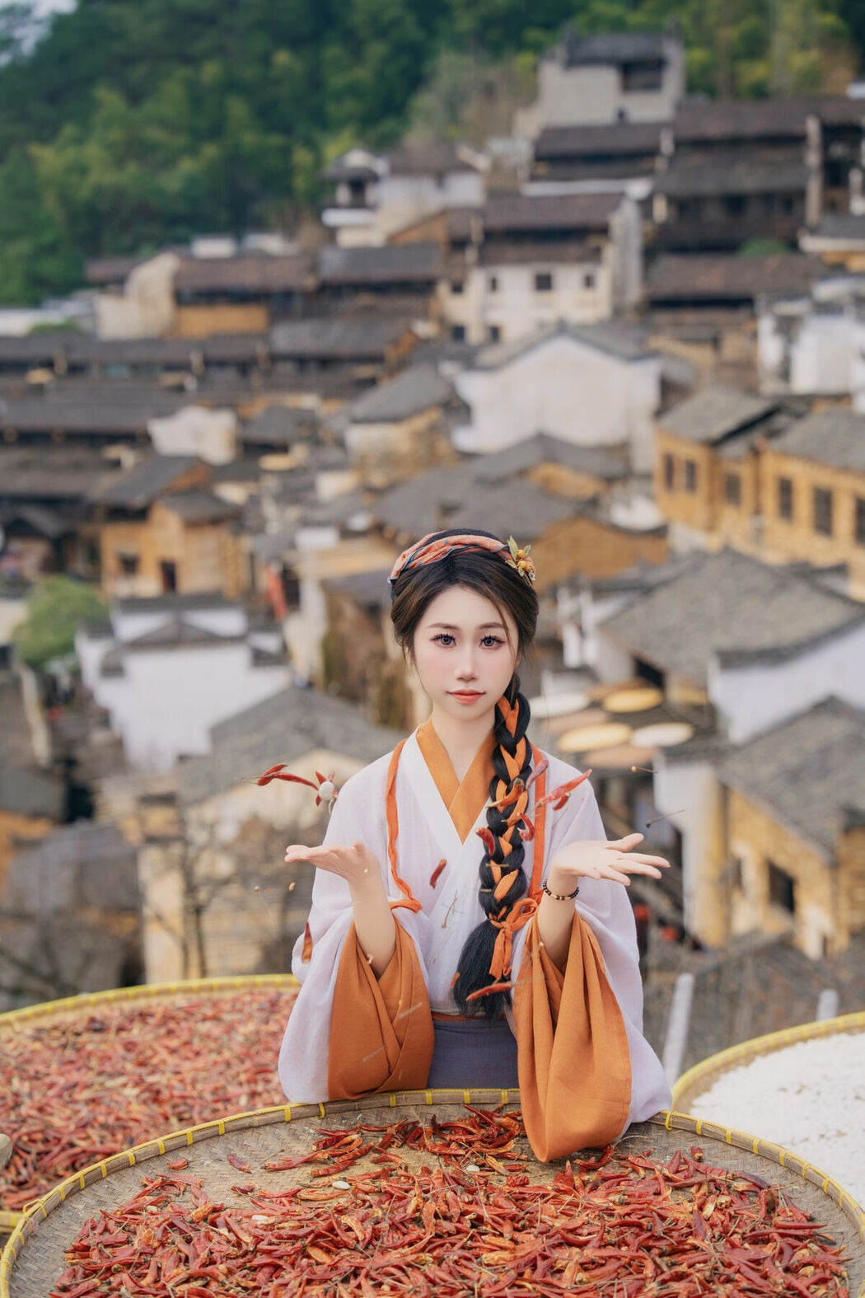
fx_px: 2523
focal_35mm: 70
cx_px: 432
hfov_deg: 19.5
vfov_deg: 28.8
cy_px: 649
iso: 125
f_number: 4
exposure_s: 1/320
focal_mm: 70
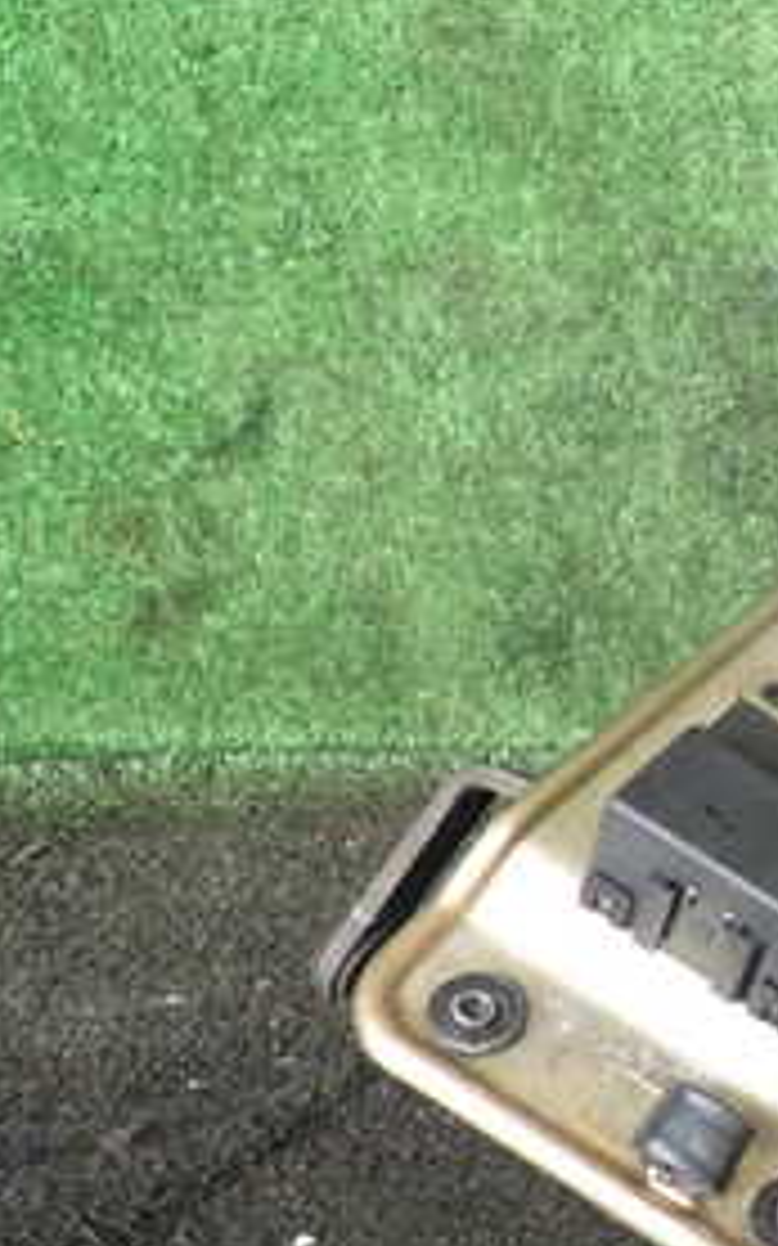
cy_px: 558
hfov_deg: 16.5
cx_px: 1300
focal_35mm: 69
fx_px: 2342
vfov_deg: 29.8
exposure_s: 1/60
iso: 200
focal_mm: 5.4
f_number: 2.3
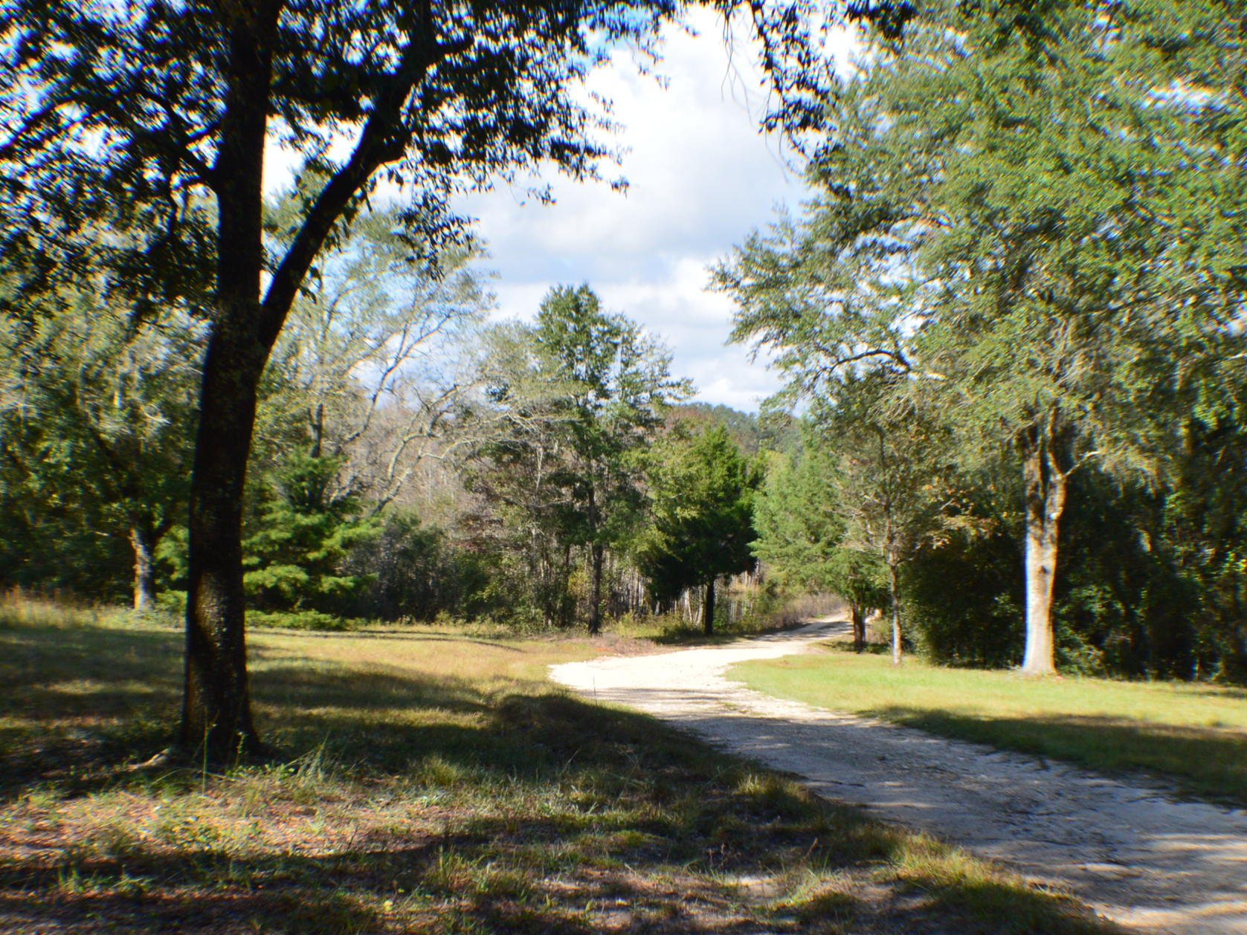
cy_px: 579
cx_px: 705
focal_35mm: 67
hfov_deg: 28.9
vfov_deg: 21.9
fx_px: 2414
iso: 400
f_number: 10
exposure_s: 1/200
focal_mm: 26
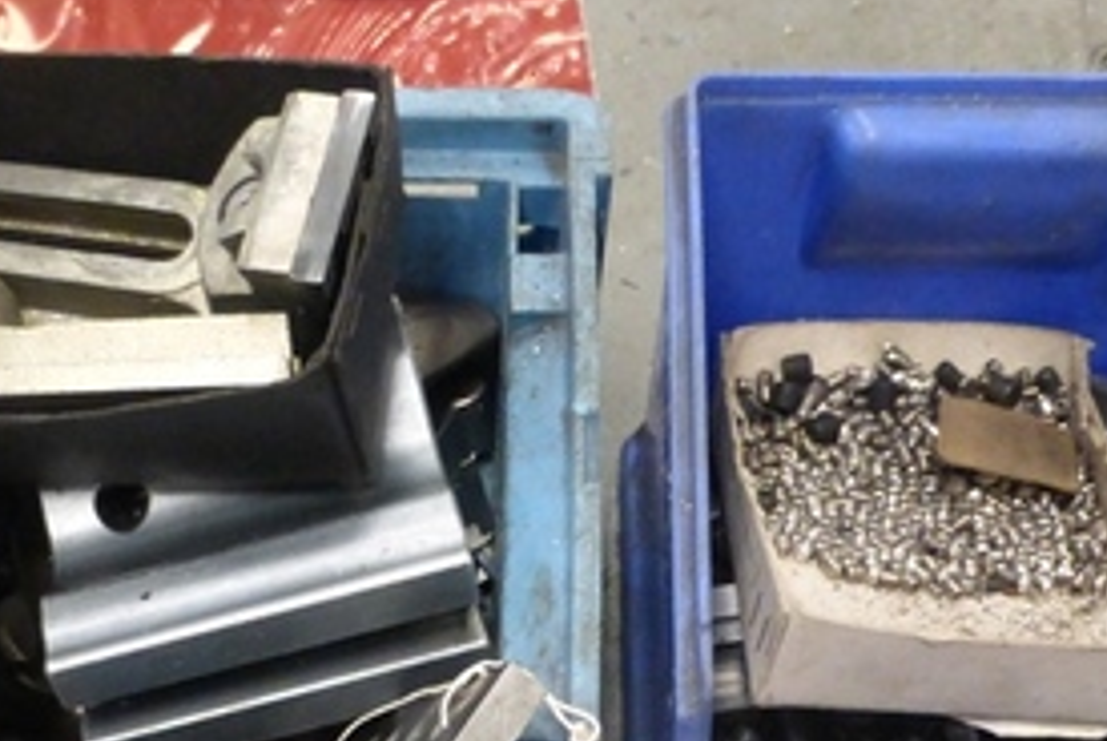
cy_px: 854
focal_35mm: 58
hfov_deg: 34.0
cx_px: 326
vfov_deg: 21.9
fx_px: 1785
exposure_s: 1/60
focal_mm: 4.3
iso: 800
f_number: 3.3
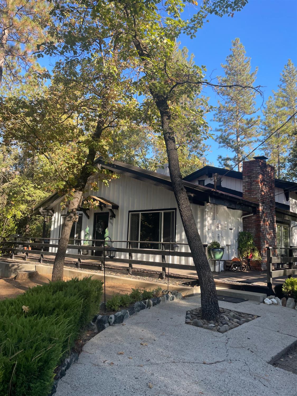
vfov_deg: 67.3
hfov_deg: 53.1
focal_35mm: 26
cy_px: 198
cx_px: 148
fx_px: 297
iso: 32
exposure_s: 1/540
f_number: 1.6
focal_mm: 4.2
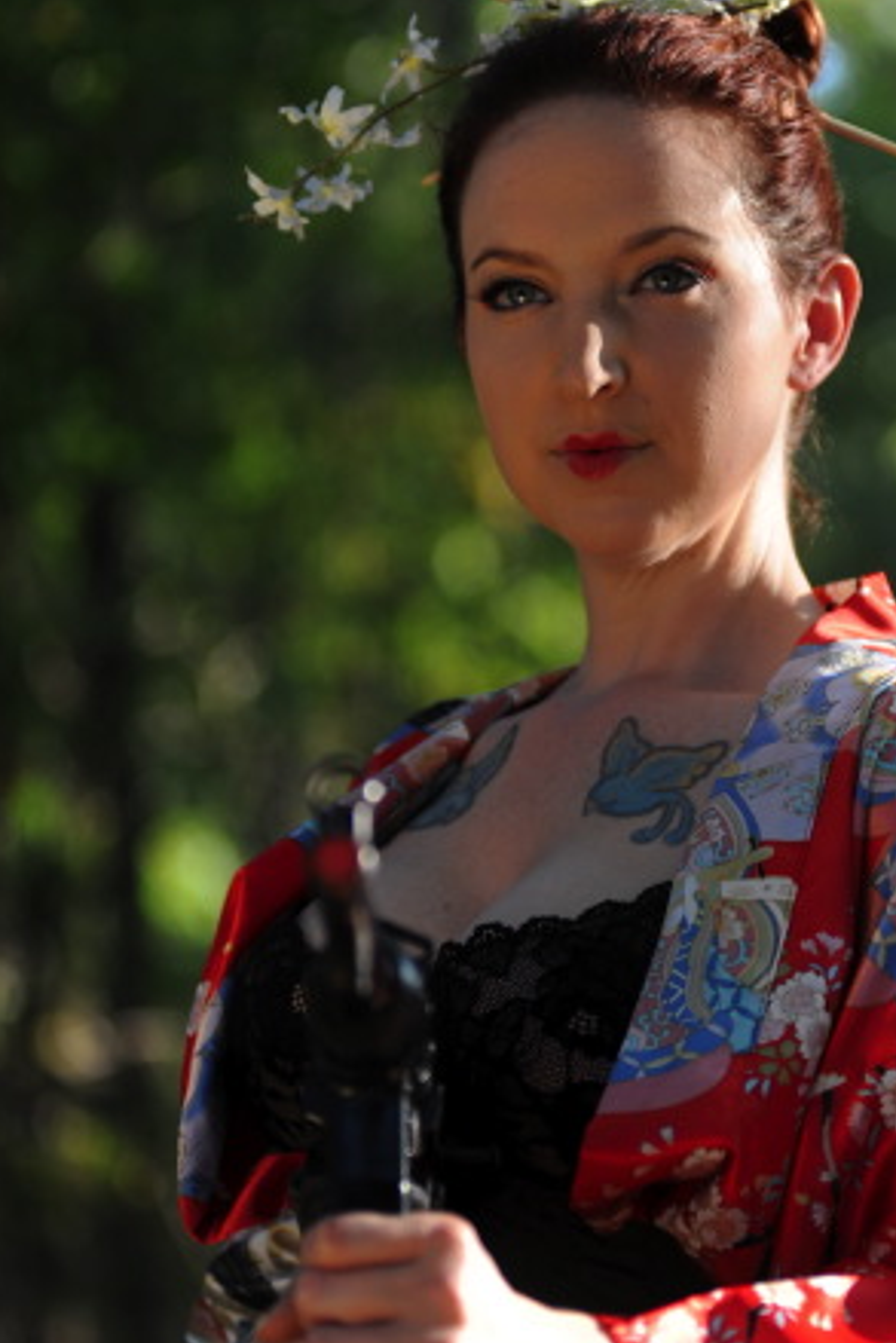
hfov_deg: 10.4
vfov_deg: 15.6
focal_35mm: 131
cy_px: 670
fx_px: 4886
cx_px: 714
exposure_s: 1/250
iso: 200
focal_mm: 80
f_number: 2.8
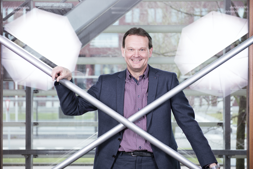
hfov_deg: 30.1
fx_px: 471
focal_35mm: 67
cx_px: 126
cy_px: 85
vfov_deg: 20.3
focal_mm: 66
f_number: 4
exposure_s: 1/30
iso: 100
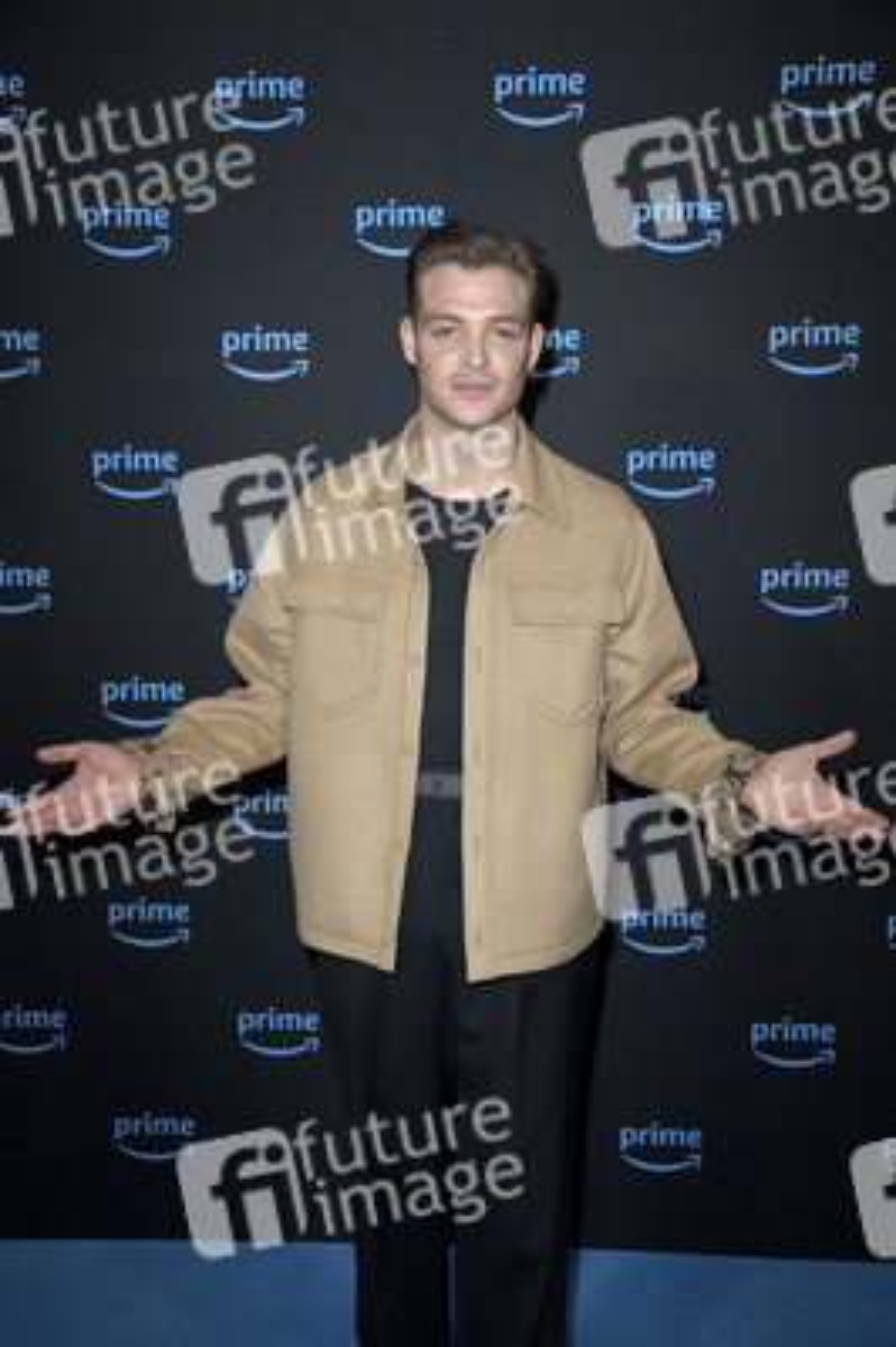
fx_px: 1683
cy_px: 674
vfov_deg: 43.6
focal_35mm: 45
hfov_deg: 29.8
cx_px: 448
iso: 800
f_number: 5.6
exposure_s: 1/250
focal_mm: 45
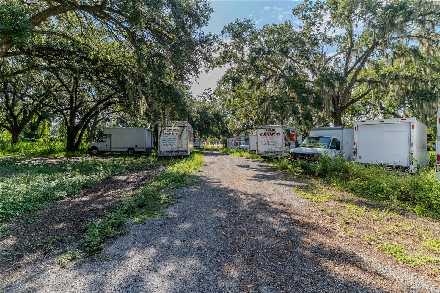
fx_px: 208
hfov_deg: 93.3
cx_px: 220
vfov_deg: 70.4
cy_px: 146
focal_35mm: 17
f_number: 8
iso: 100
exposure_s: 1/40
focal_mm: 17
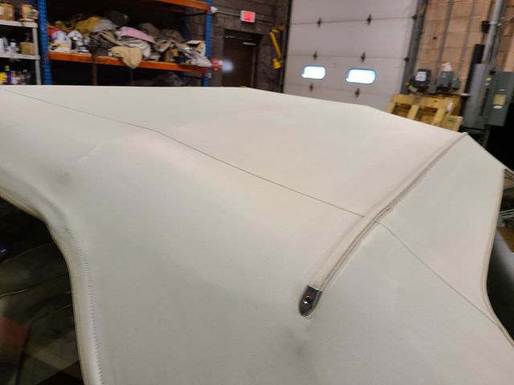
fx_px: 386
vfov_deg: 53.1
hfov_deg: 67.3
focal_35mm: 26
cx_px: 257
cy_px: 192
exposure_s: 1/59
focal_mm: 5.4
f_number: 1.8
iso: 64
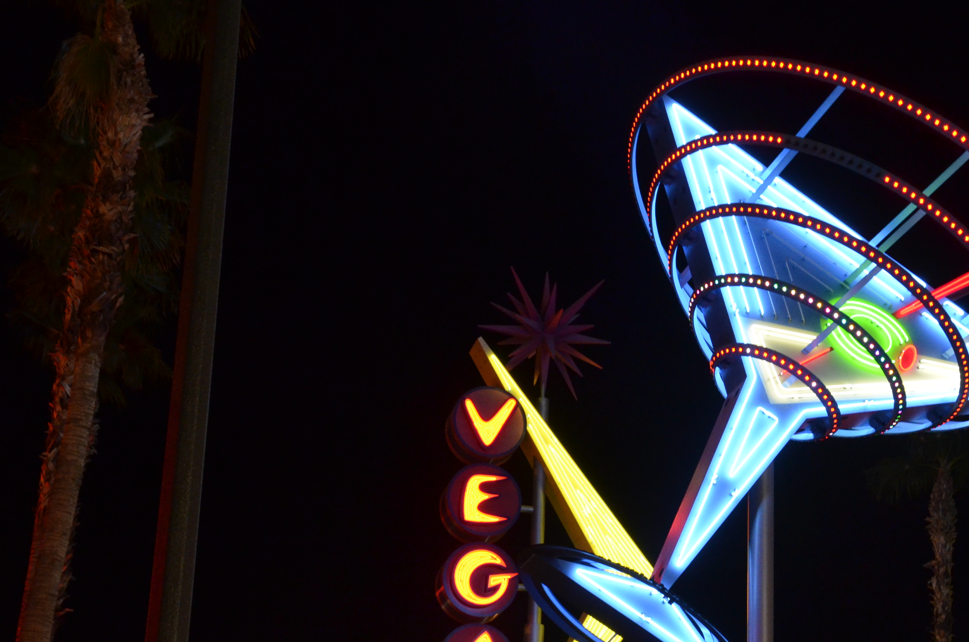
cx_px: 715
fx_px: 1665
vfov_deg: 21.6
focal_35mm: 62
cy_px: 500
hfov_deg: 31.9
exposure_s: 1/40
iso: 2000
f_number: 7.1
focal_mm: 26
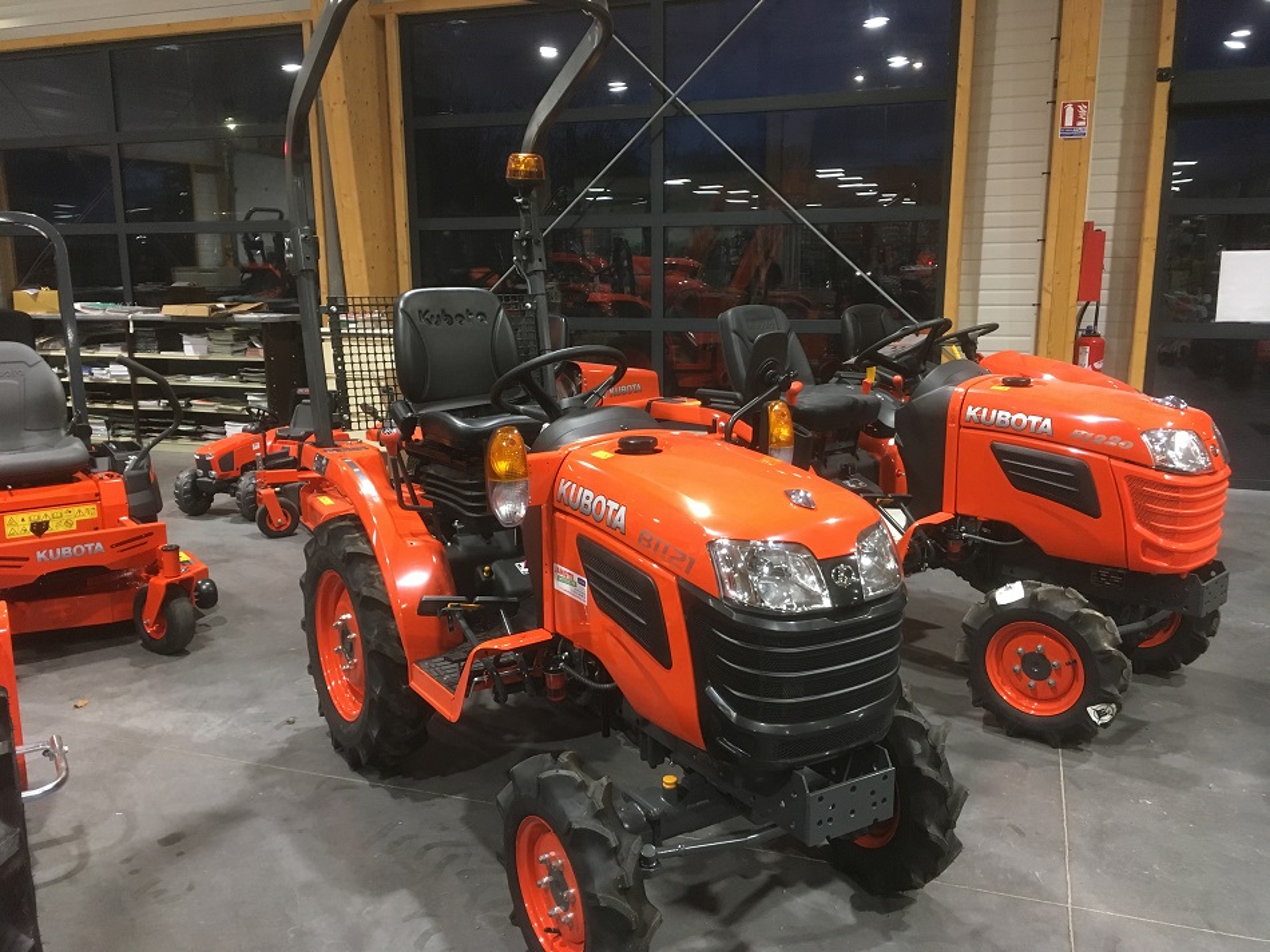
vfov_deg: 48.2
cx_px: 635
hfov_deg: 61.7
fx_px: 1064
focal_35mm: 29
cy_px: 476
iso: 200
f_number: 2.2
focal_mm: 4.15
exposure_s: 1/33
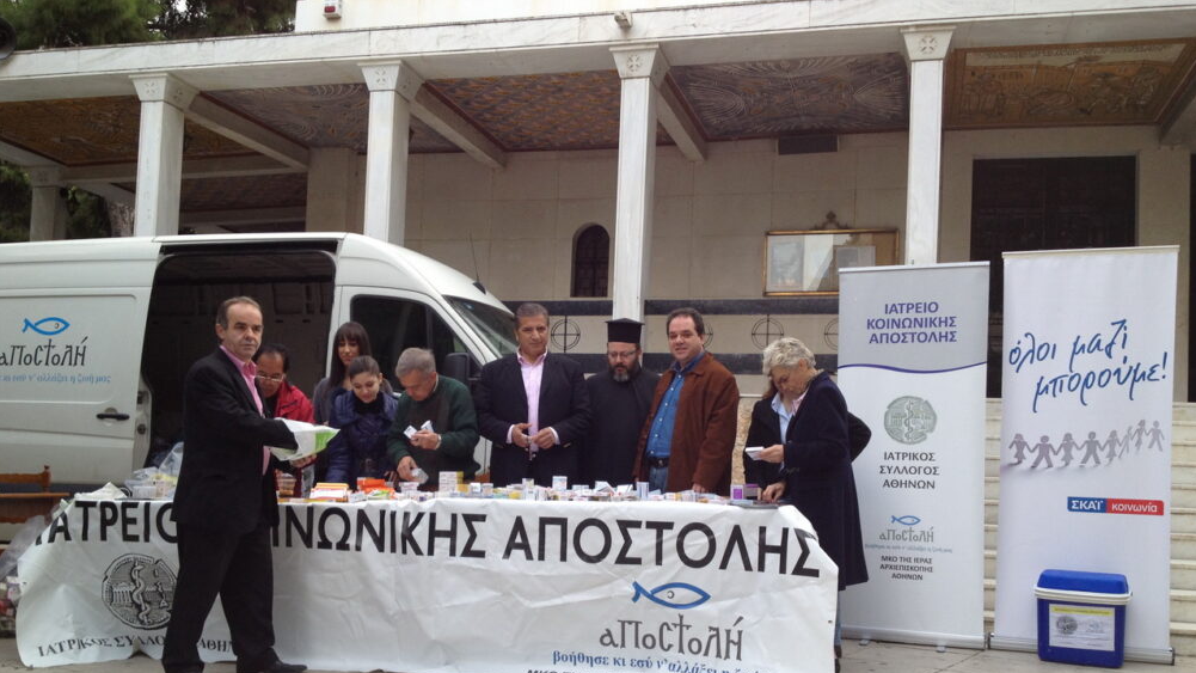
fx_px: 1237
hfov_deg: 51.6
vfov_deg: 30.3
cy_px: 420
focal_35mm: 39
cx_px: 589
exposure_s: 1/211
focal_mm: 4.28
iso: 64
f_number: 2.4
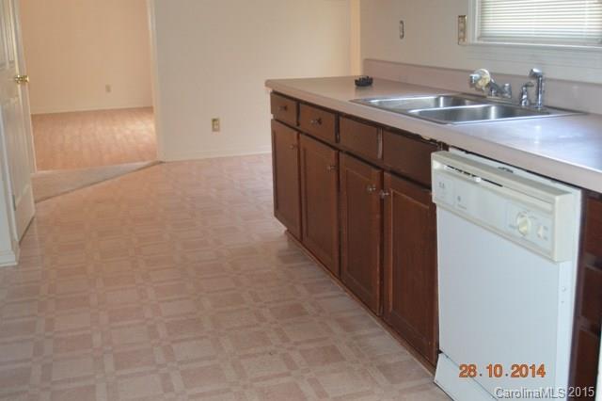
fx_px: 652
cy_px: 200
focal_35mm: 39
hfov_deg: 49.6
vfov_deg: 34.2
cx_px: 301
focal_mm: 26
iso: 2000
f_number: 4
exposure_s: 1/60
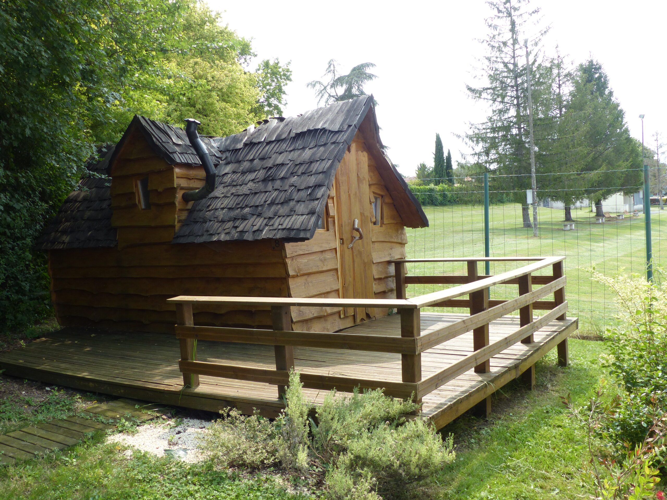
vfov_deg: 44.2
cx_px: 334
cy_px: 250
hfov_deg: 56.8
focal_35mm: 32
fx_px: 617
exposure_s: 1/250
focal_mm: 5.7
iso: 100
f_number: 4
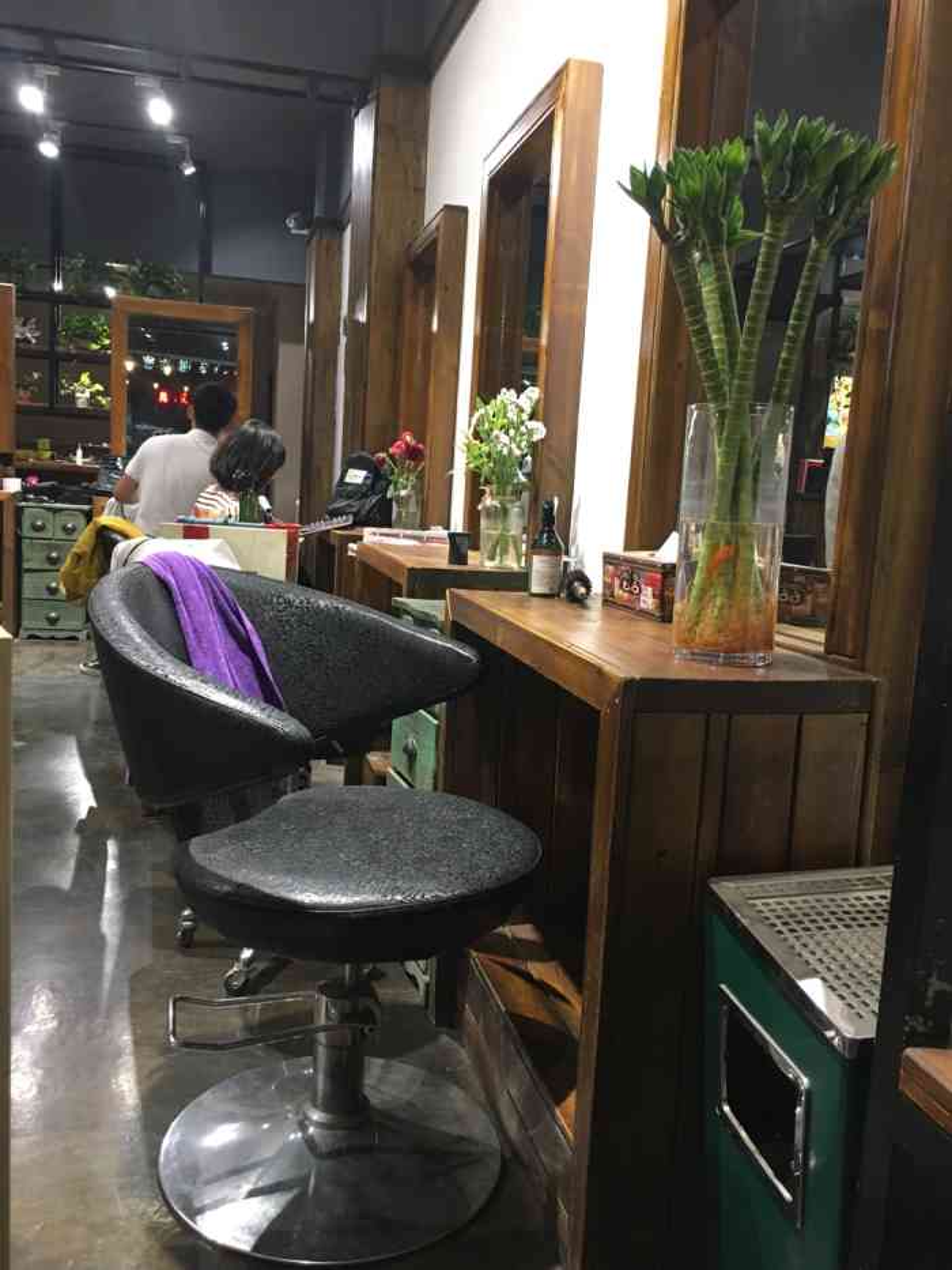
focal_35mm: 29
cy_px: 635
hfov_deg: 48.2
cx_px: 476
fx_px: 1063
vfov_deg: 61.7
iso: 160
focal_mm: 4.15
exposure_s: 1/33
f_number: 2.2
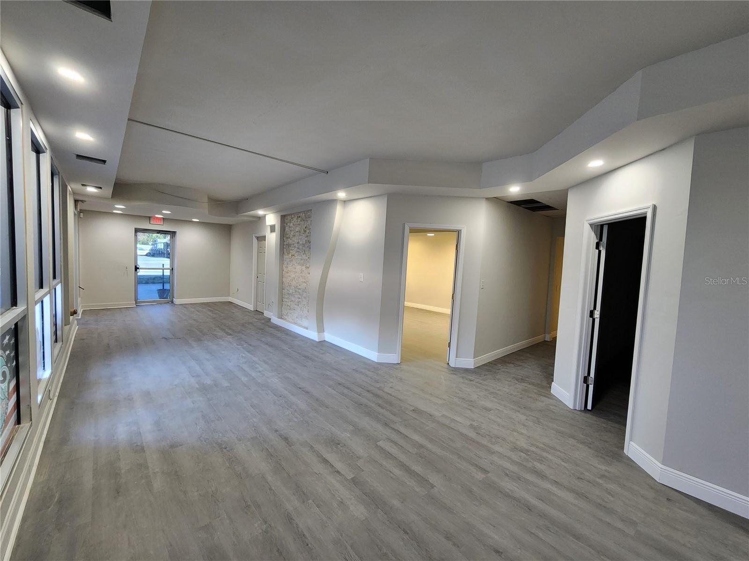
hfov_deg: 106.2
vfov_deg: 89.9
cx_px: 374
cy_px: 280
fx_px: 281
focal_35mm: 13
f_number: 2.2
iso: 250
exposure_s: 1/60
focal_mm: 2.2
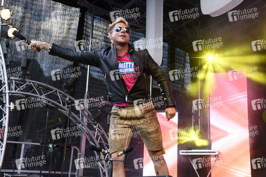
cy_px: 88
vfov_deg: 24.6
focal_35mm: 55
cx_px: 133
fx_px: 406
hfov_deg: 36.3
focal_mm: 55
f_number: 6.3
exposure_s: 1/160
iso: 1250
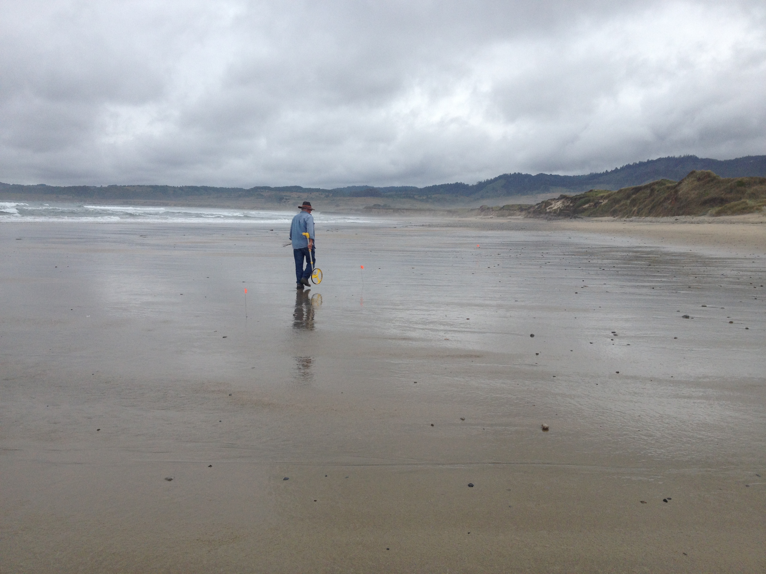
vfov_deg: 40.7
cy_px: 287
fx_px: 774
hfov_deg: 52.6
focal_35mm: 35
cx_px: 383
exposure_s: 1/2404
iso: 50
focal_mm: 4.28
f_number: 2.4
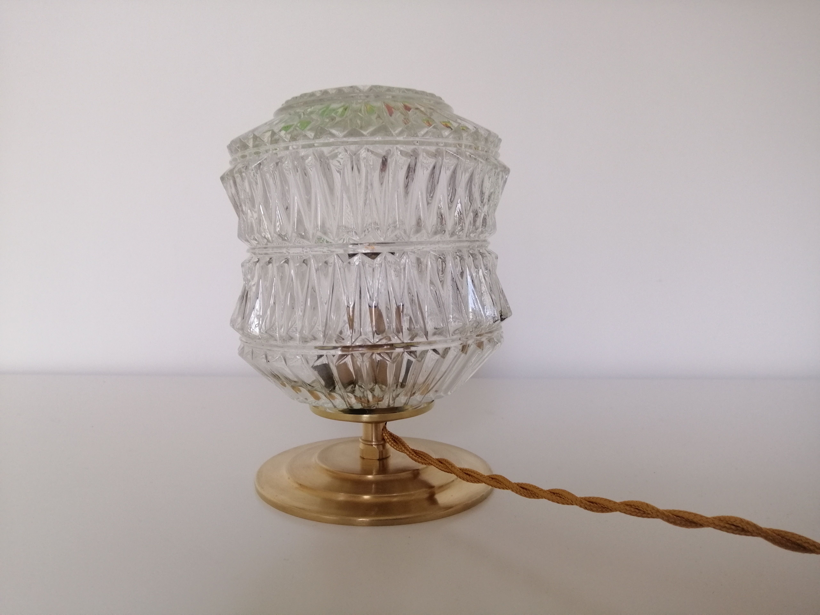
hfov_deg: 65.3
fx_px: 640
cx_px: 410
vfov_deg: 51.4
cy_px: 308
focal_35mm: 27
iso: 100
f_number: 1.8
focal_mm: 3.95
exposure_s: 1/50
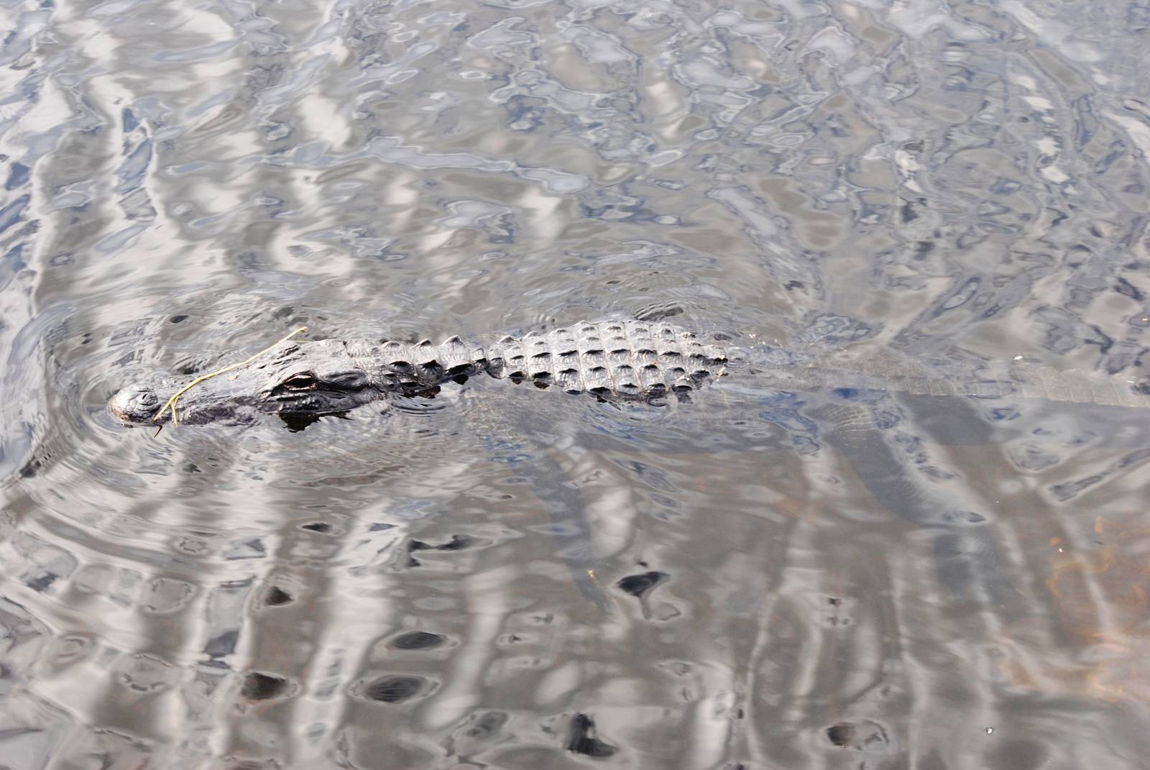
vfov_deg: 13.1
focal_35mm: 105
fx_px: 3358
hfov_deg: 19.4
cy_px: 385
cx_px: 575
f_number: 9
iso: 400
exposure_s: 1/160
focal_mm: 70
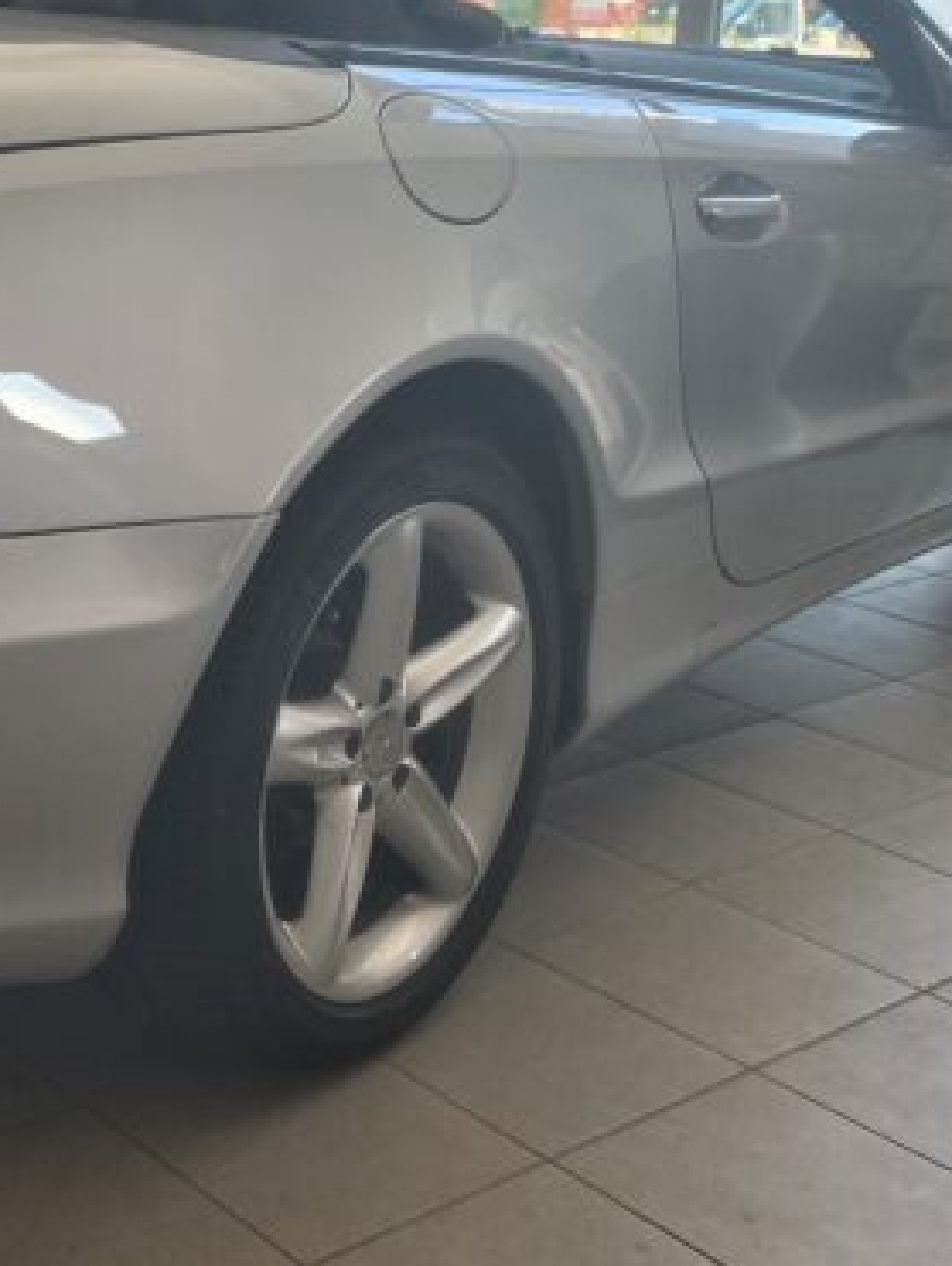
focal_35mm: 56
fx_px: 2050
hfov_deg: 24.8
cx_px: -20
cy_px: 495
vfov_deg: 34.2
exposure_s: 1/156
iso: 32
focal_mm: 4.25
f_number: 1.8
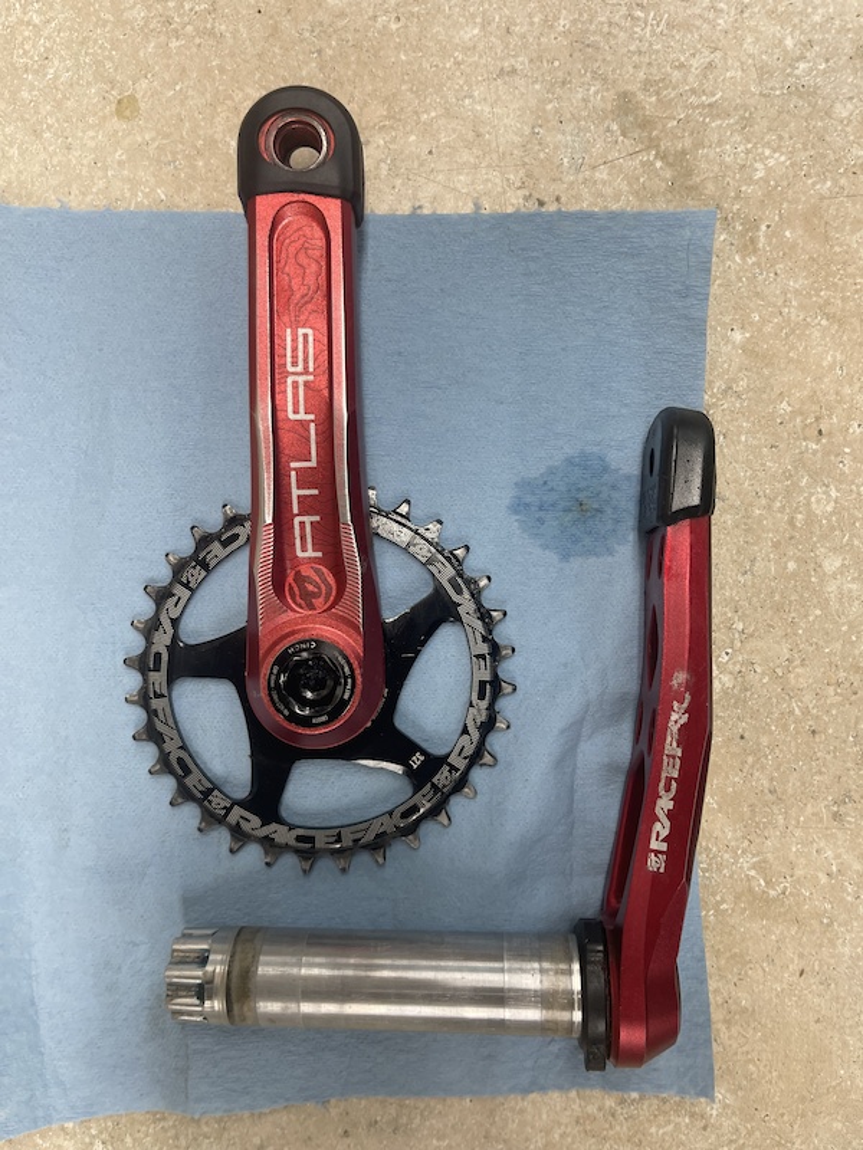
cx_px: 432
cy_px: 575
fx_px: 864
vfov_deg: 67.3
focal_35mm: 26
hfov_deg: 53.1
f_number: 1.6
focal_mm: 5.1
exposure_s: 1/120
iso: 64
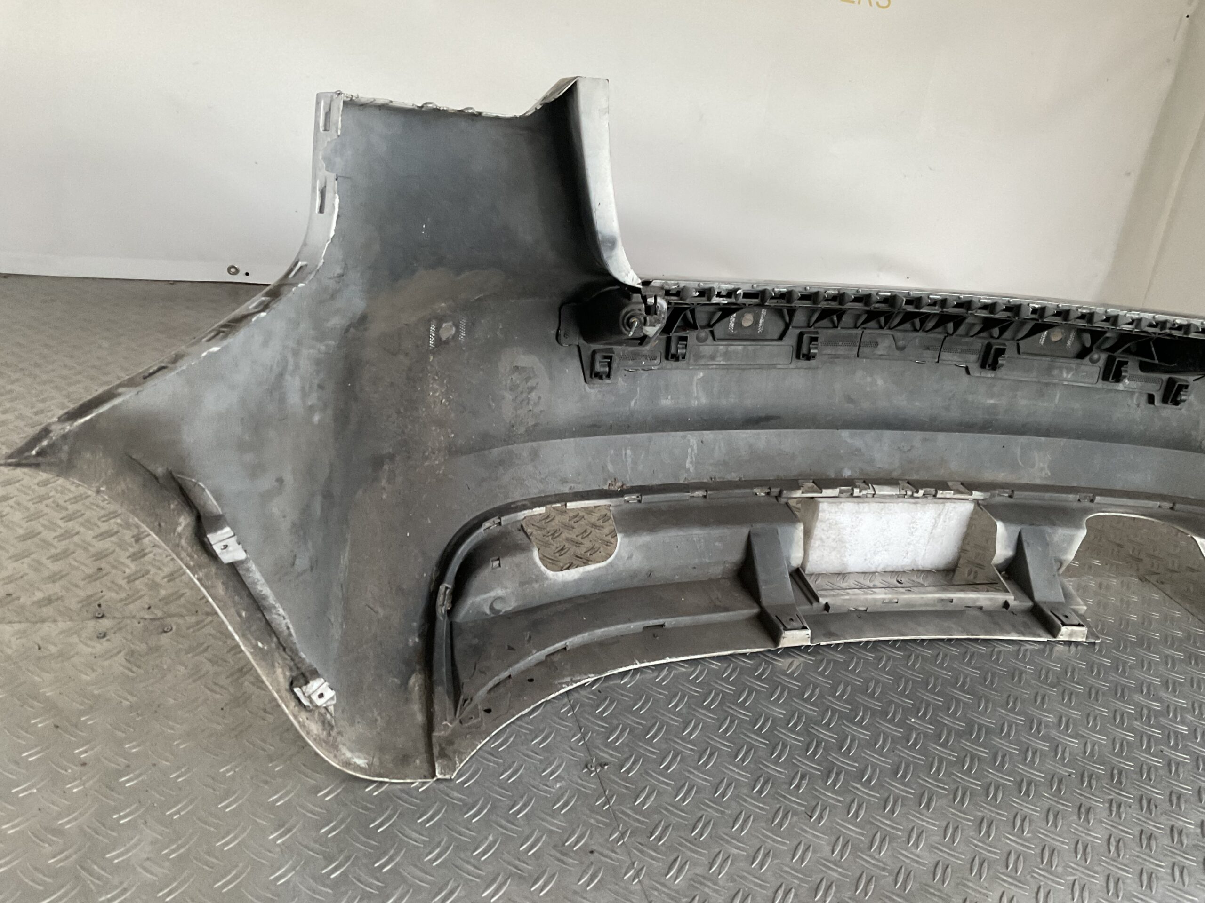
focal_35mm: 29
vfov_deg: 48.2
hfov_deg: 61.7
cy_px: 452
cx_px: 602
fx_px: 1010
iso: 200
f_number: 1.8
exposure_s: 1/60
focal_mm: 3
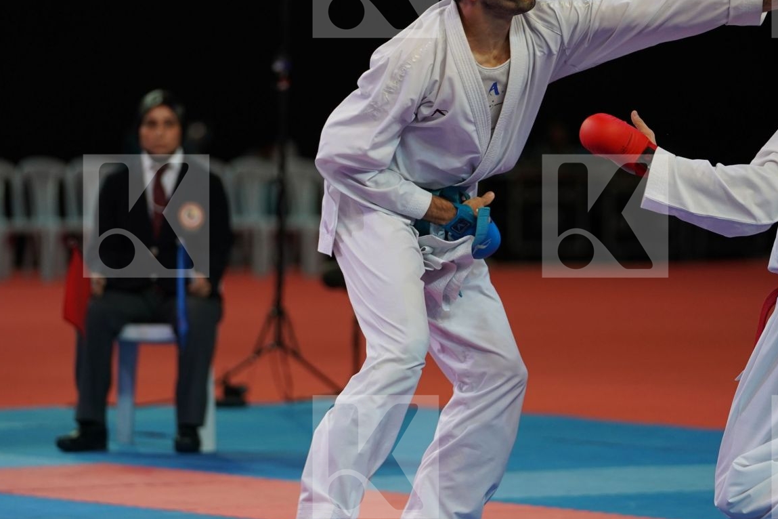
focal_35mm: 249
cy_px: 216
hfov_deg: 8.3
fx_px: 5381
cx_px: 376
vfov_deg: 5.5
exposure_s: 1/1000
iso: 800
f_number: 2.8
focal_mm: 159
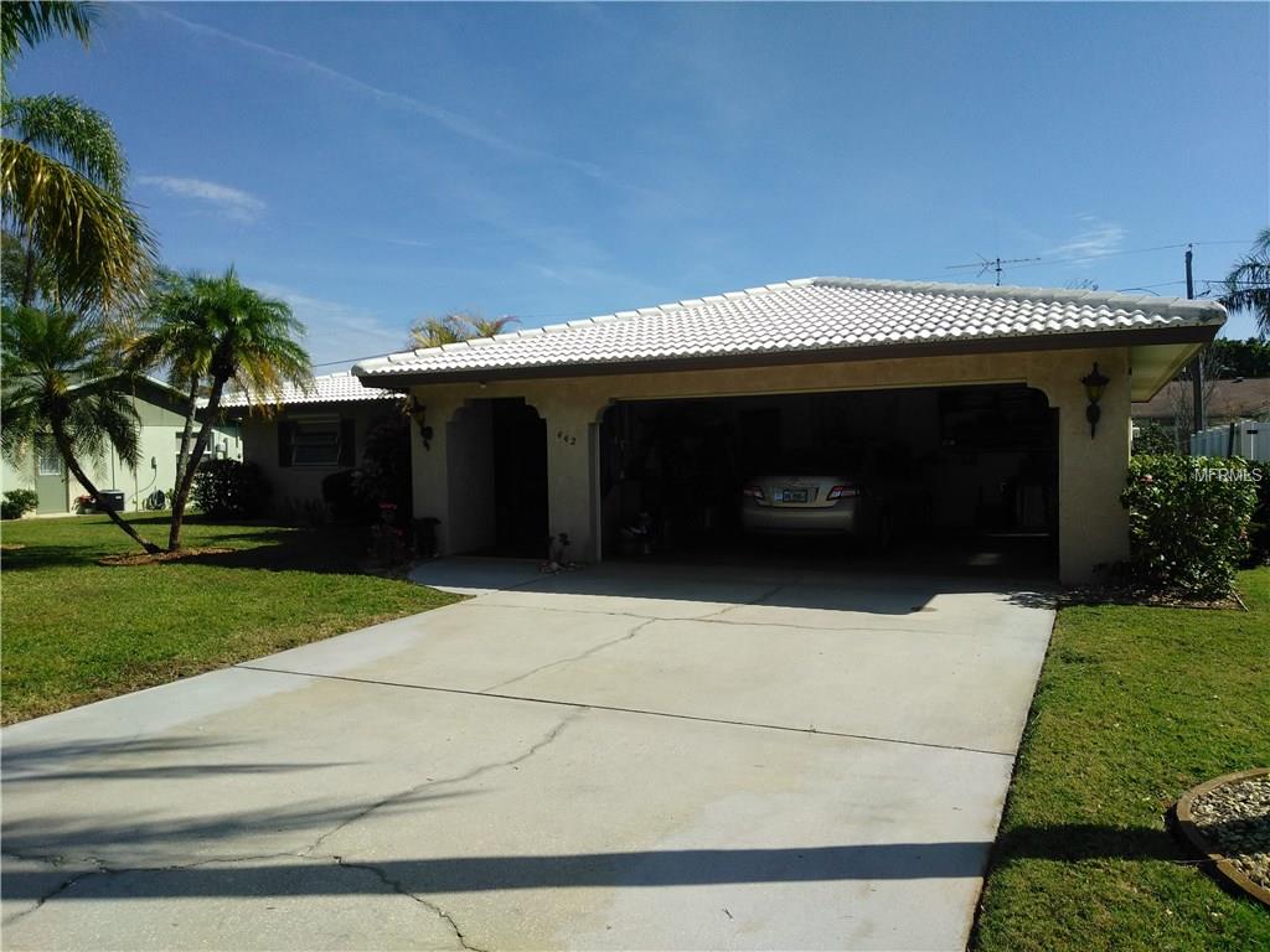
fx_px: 734
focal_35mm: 20
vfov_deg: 66.0
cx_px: 635
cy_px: 476
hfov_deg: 81.7
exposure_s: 1/1384
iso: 100
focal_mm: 3.46
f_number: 2.2
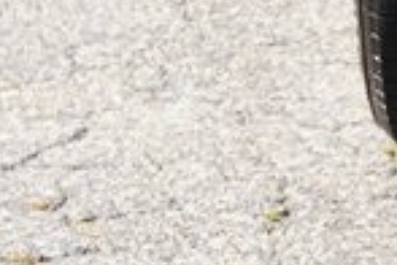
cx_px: 1229
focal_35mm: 460
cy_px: -545
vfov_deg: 2.9
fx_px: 5068
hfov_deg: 4.3
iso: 100
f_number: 7.1
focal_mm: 65.8
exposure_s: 1/125
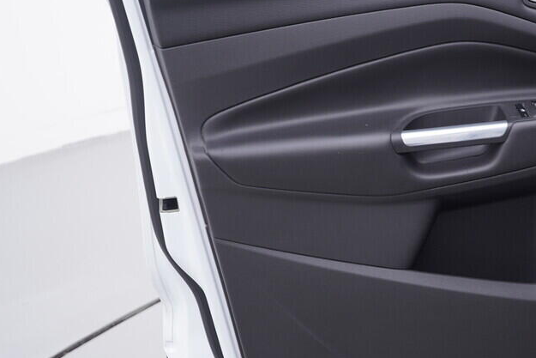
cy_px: 146
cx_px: 420
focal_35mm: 59
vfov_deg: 23.0
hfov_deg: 33.1
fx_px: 879
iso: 125
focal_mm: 24
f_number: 3.2
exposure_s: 1/50
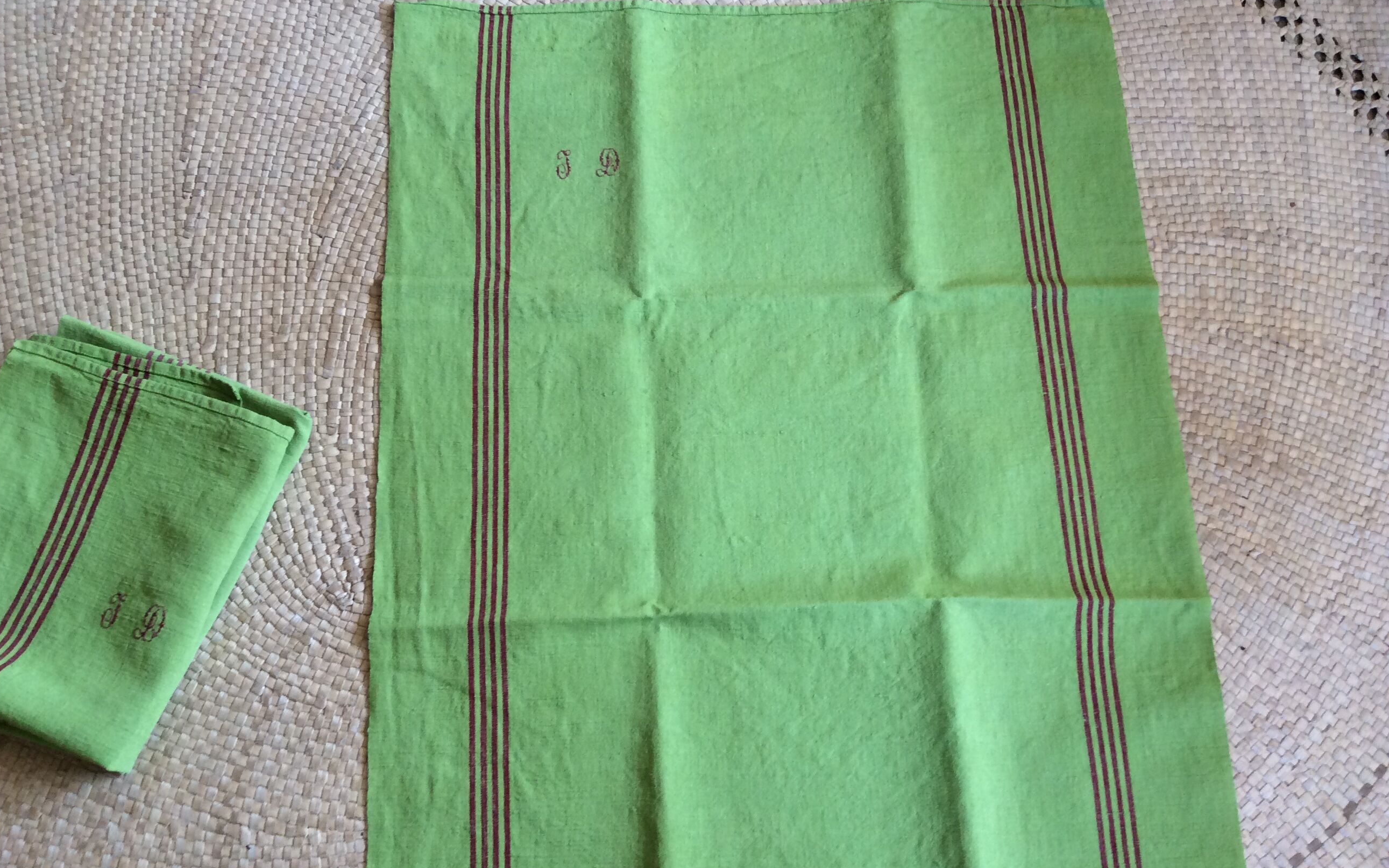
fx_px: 1287
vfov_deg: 37.3
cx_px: 693
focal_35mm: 34
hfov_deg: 56.7
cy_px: 465
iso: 64
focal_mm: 3.3
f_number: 2.4
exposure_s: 1/25
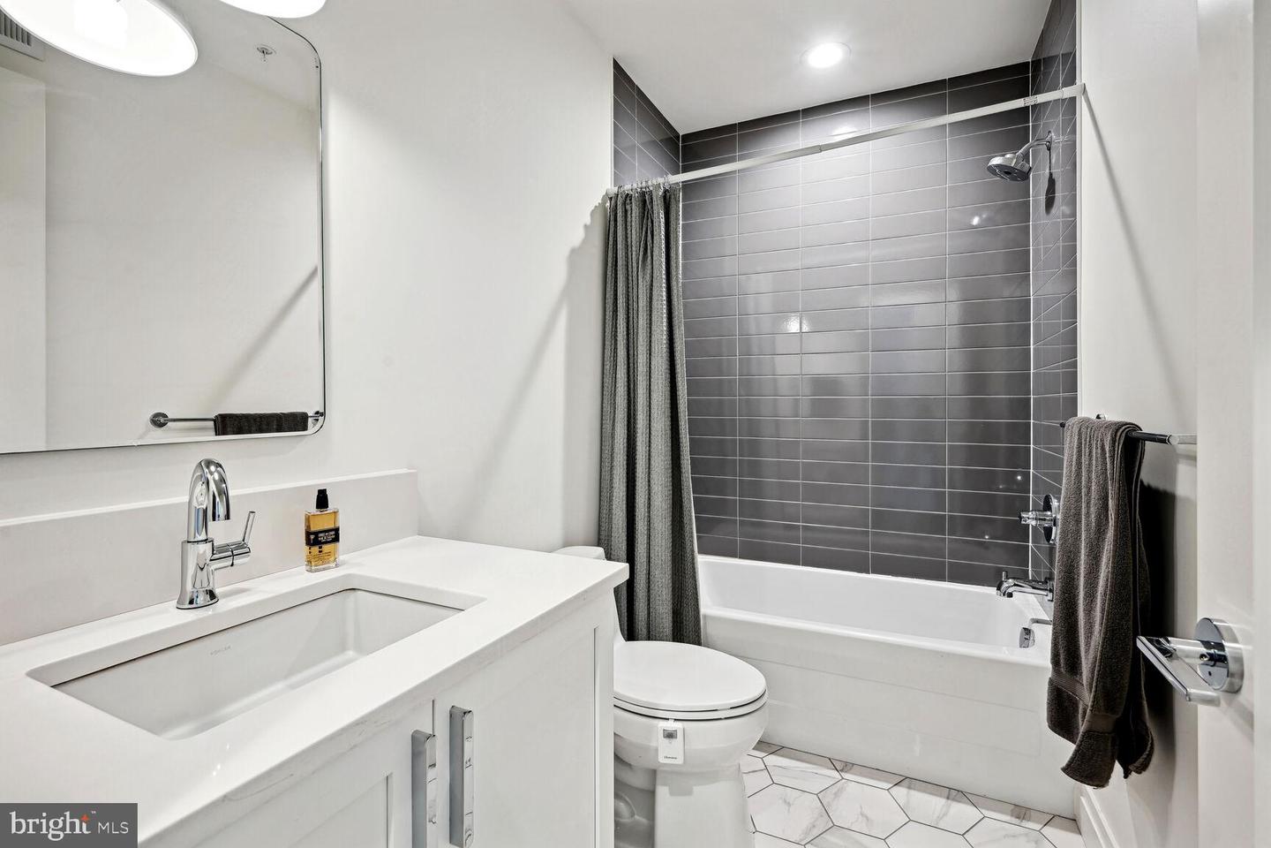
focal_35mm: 16
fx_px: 565
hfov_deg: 96.7
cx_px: 636
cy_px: 424
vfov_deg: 73.7
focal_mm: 16
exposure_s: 1/2.5
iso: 200
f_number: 9
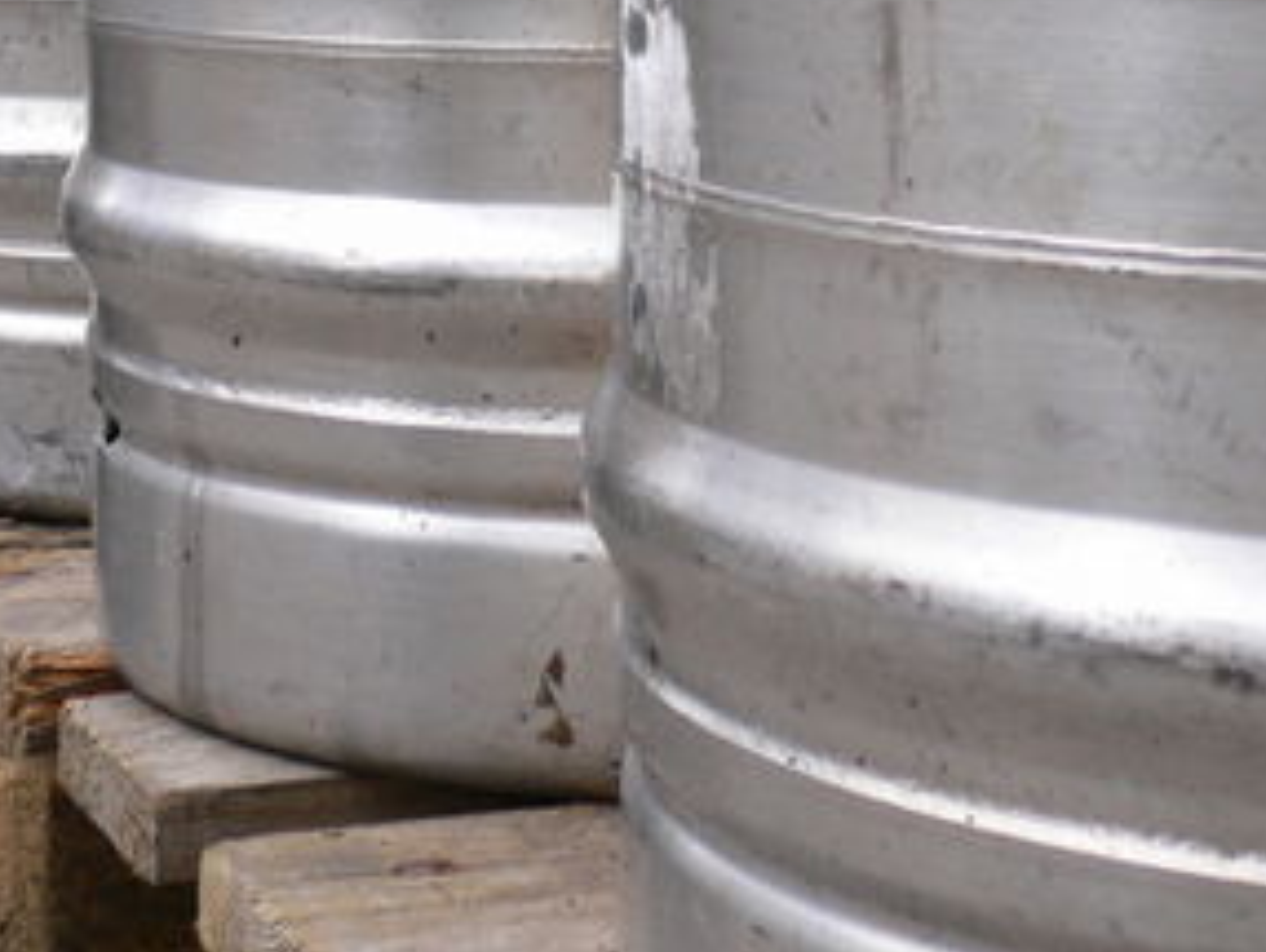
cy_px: -71
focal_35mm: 114
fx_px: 4173
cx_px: 593
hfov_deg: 17.3
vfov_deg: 12.8
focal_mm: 8.5
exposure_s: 1/250
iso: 80
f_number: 3.4
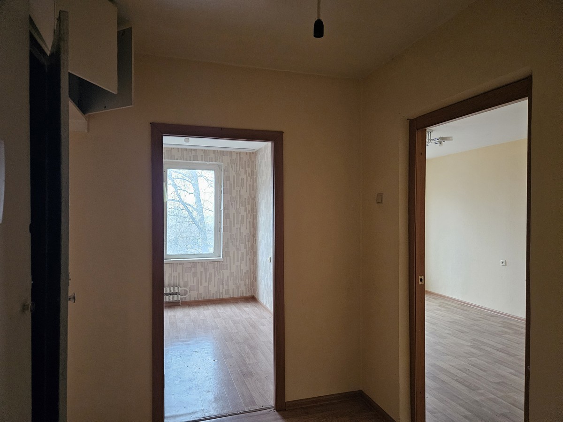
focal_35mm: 23
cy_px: 211
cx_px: 282
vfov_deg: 58.9
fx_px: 374
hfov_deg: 73.9
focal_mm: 5.4
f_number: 1.8
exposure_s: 1/50
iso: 800
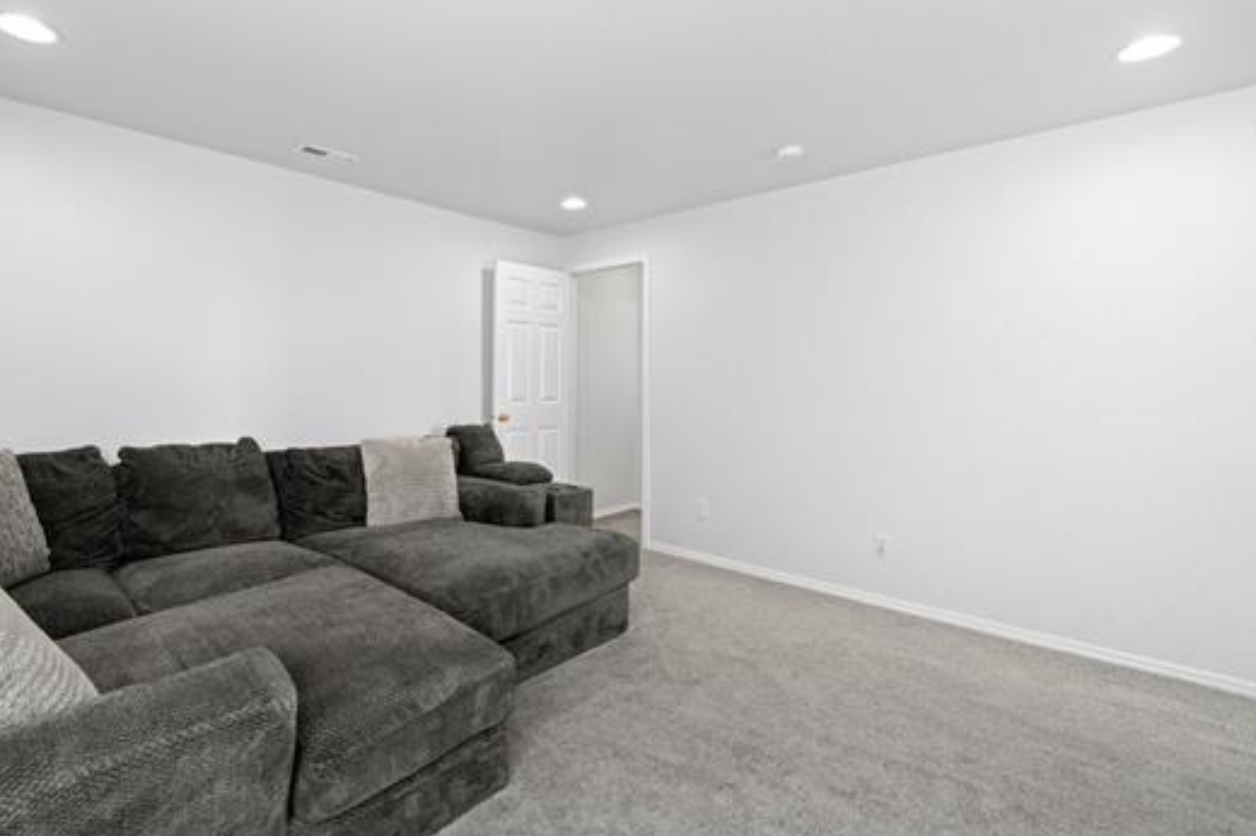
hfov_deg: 96.6
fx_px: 558
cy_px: 389
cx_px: 577
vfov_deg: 73.6
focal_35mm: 16
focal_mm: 13
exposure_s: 1/30
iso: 8000
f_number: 10
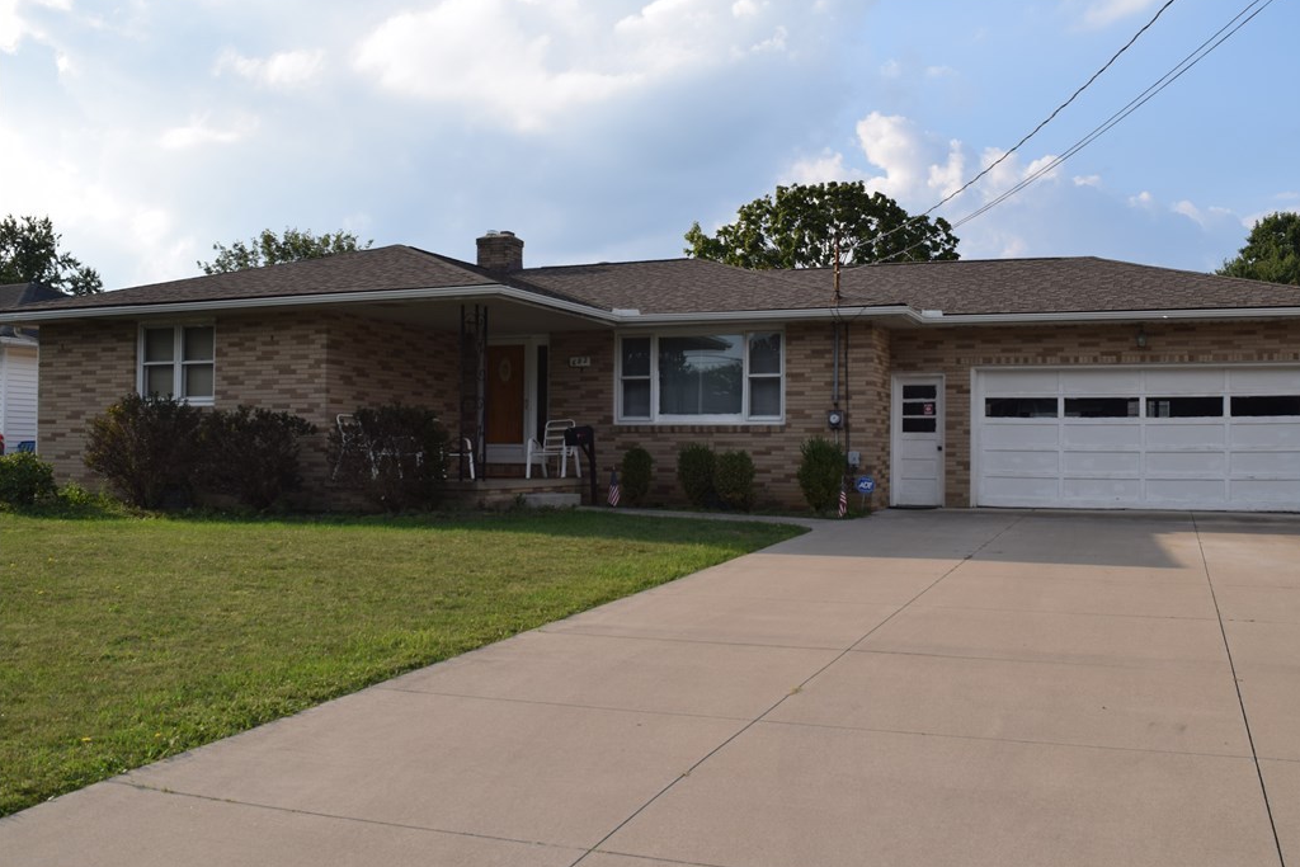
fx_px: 1264
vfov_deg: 37.9
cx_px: 687
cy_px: 444
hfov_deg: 54.4
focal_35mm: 35
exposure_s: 1/200
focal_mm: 22
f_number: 9
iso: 100
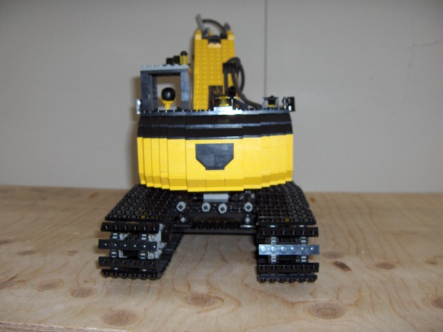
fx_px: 499
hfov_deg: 47.9
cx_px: 222
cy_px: 166
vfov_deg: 36.8
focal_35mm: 39
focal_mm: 8
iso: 100
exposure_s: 1/60
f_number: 2.8
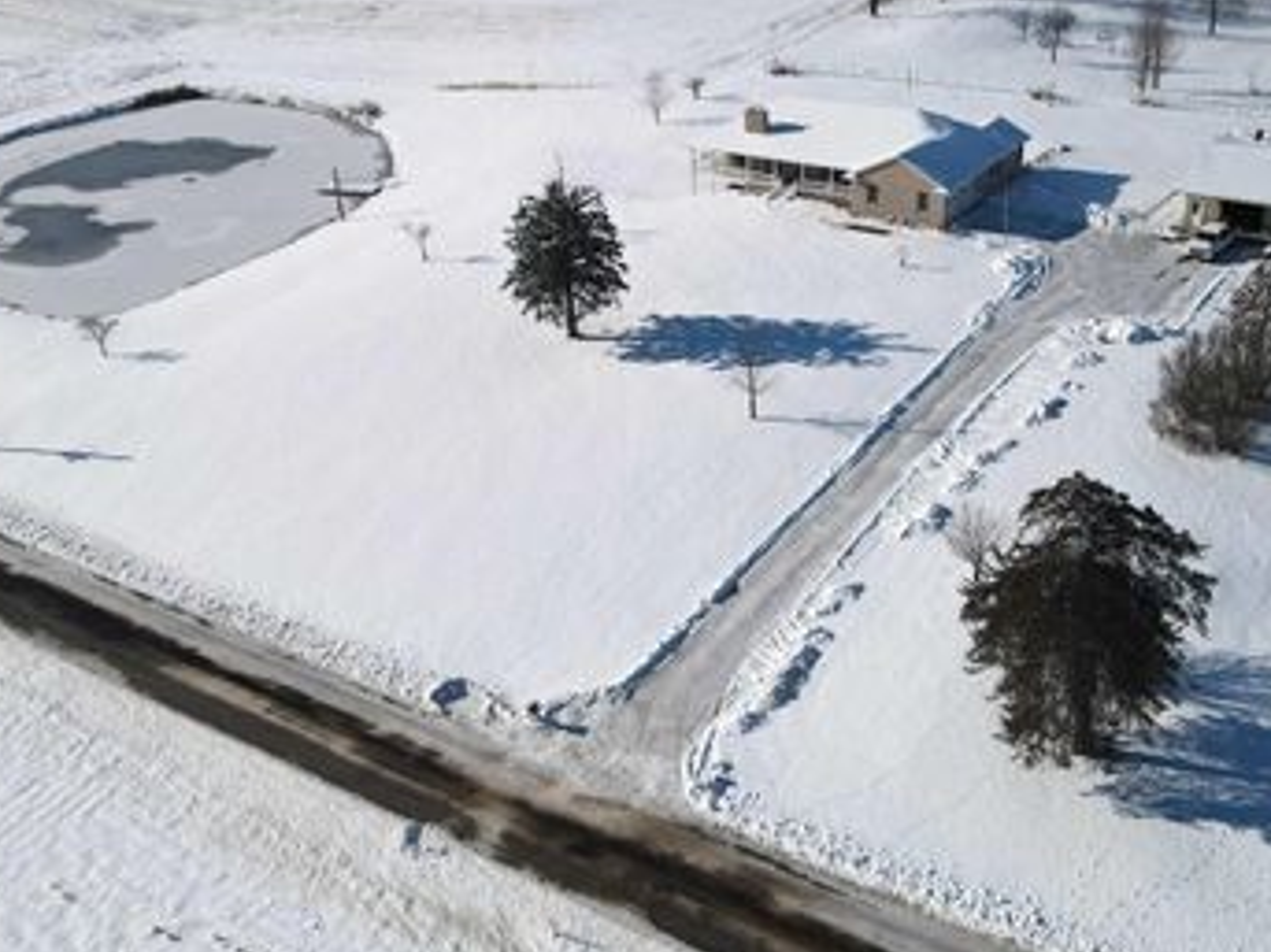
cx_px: 693
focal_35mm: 35
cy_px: 357
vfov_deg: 40.4
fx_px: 1285
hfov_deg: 52.6
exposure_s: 1/2000
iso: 100
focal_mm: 4.5
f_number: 2.8
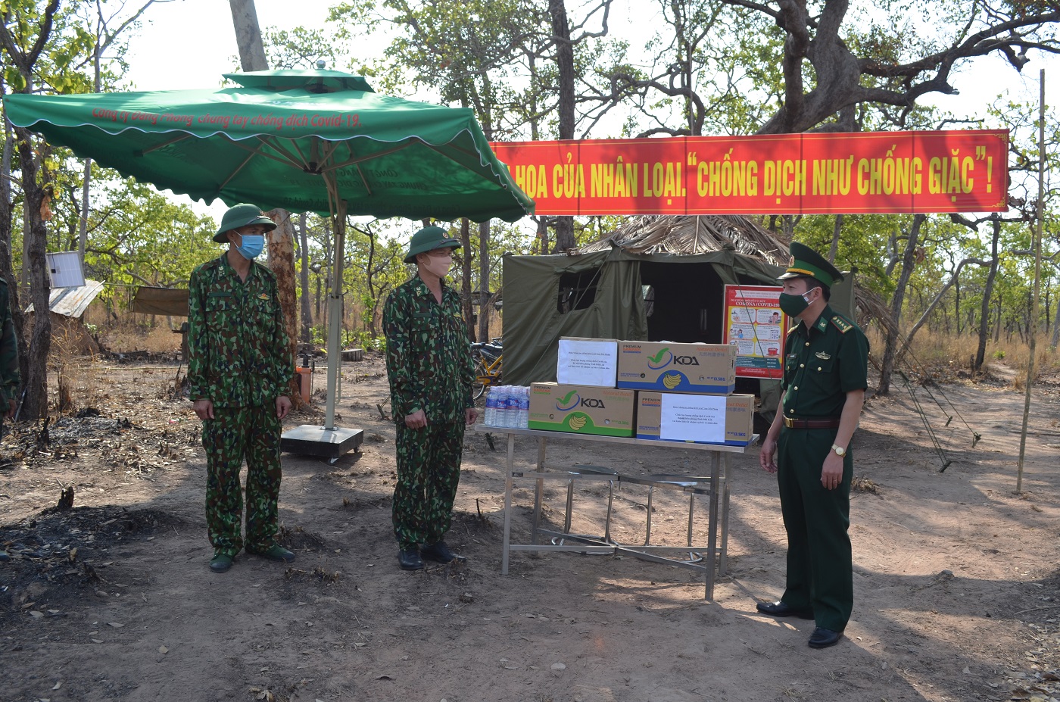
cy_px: 351
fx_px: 881
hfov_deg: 62.0
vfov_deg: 43.4
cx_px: 530
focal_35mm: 30
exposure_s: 1/250
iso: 140
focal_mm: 20
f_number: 8
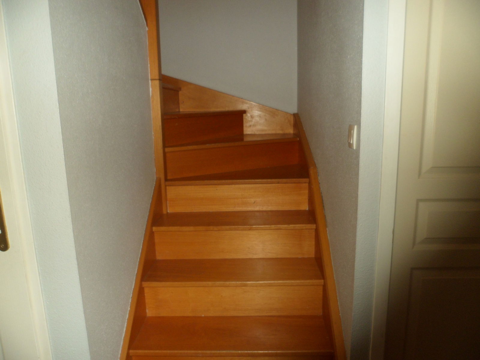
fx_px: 361
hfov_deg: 67.3
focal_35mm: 26
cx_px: 240
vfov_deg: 53.1
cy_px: 180
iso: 100
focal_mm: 4.9
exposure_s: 1/45
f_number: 3.3
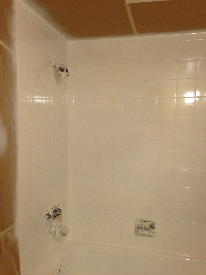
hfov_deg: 42.9
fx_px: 262
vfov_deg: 55.4
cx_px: 103
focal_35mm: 33
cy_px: 138
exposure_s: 1/20
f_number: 2.4
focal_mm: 4.12
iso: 80
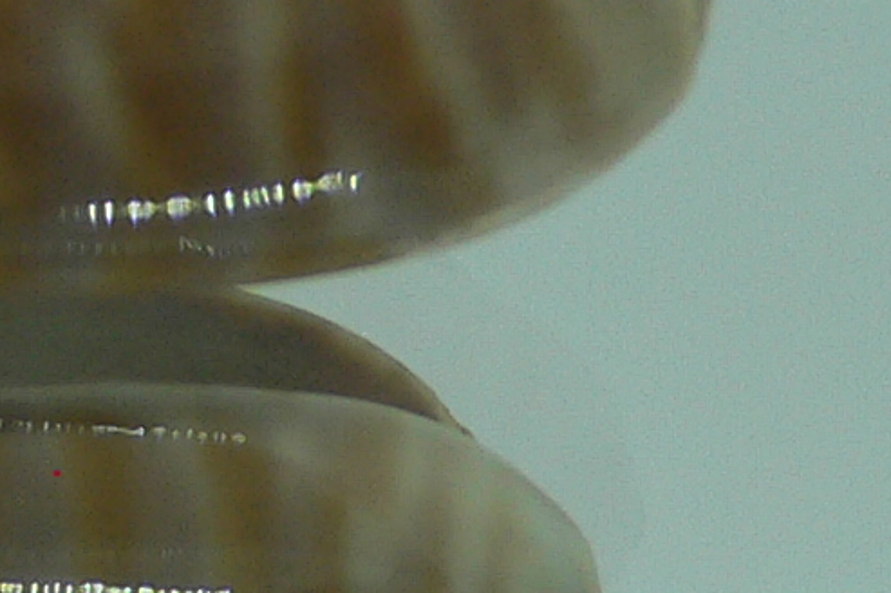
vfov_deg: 9.2
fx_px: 3685
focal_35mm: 149
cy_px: 204
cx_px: -146
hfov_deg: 13.4
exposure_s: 1/60
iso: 80
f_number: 2.8
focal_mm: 4.6
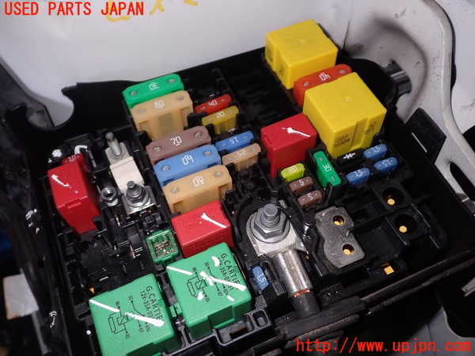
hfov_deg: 56.8
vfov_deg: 44.2
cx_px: 238
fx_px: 439
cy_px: 178
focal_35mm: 32
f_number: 7.1
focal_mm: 5.79
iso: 200
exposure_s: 1/30
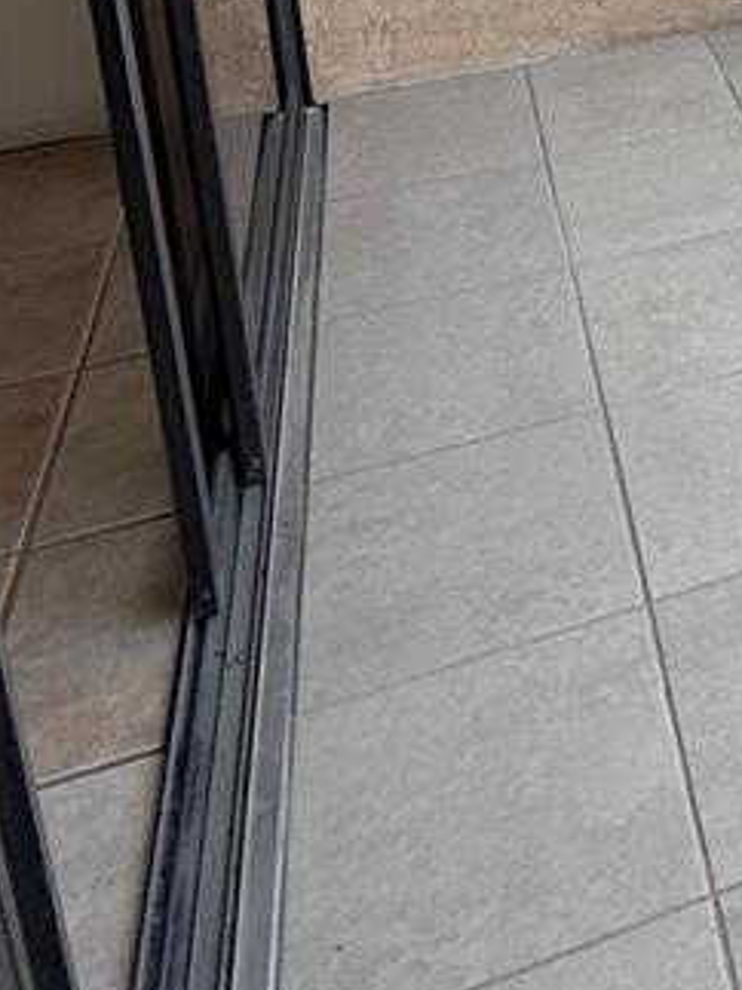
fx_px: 1487
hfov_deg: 23.5
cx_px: 1055
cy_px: -239
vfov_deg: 30.4
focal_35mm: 52
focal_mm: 2.22
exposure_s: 1/106
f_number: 2.2
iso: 64
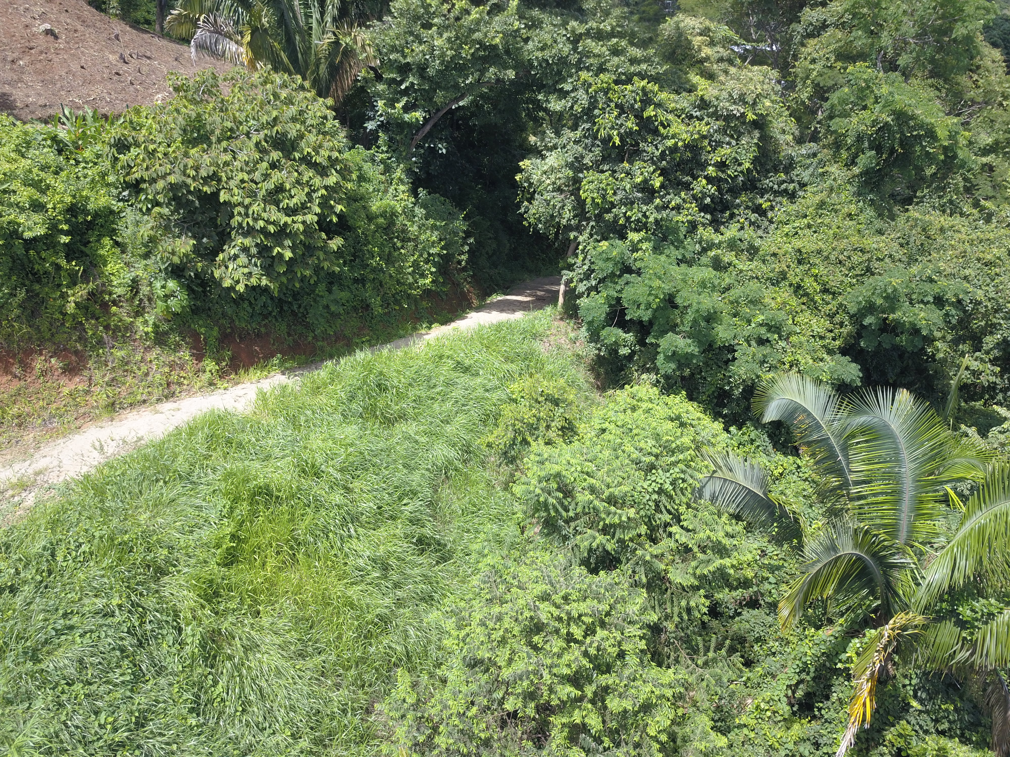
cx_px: 505
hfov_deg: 67.3
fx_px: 759
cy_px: 378
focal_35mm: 26
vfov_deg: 53.1
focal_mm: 4.73
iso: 100
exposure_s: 1/584
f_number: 2.2
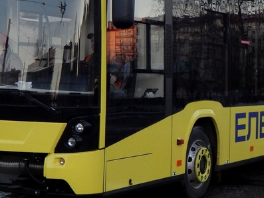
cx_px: 140
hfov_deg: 20.0
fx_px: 748
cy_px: 47
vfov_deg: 15.0
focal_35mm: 98
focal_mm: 6.8
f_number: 3.4
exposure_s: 1/250
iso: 320
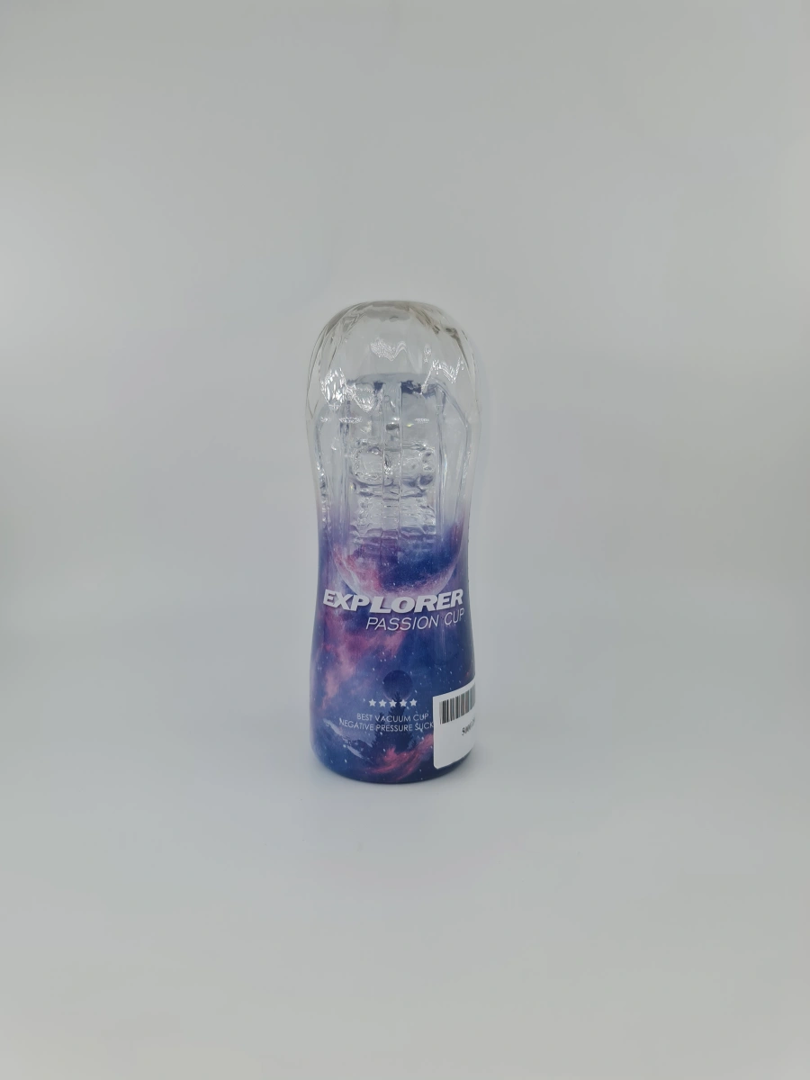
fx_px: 780
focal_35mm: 25
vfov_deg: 69.4
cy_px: 540
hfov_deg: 54.9
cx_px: 405
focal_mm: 7
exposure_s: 1/486
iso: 50
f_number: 1.8
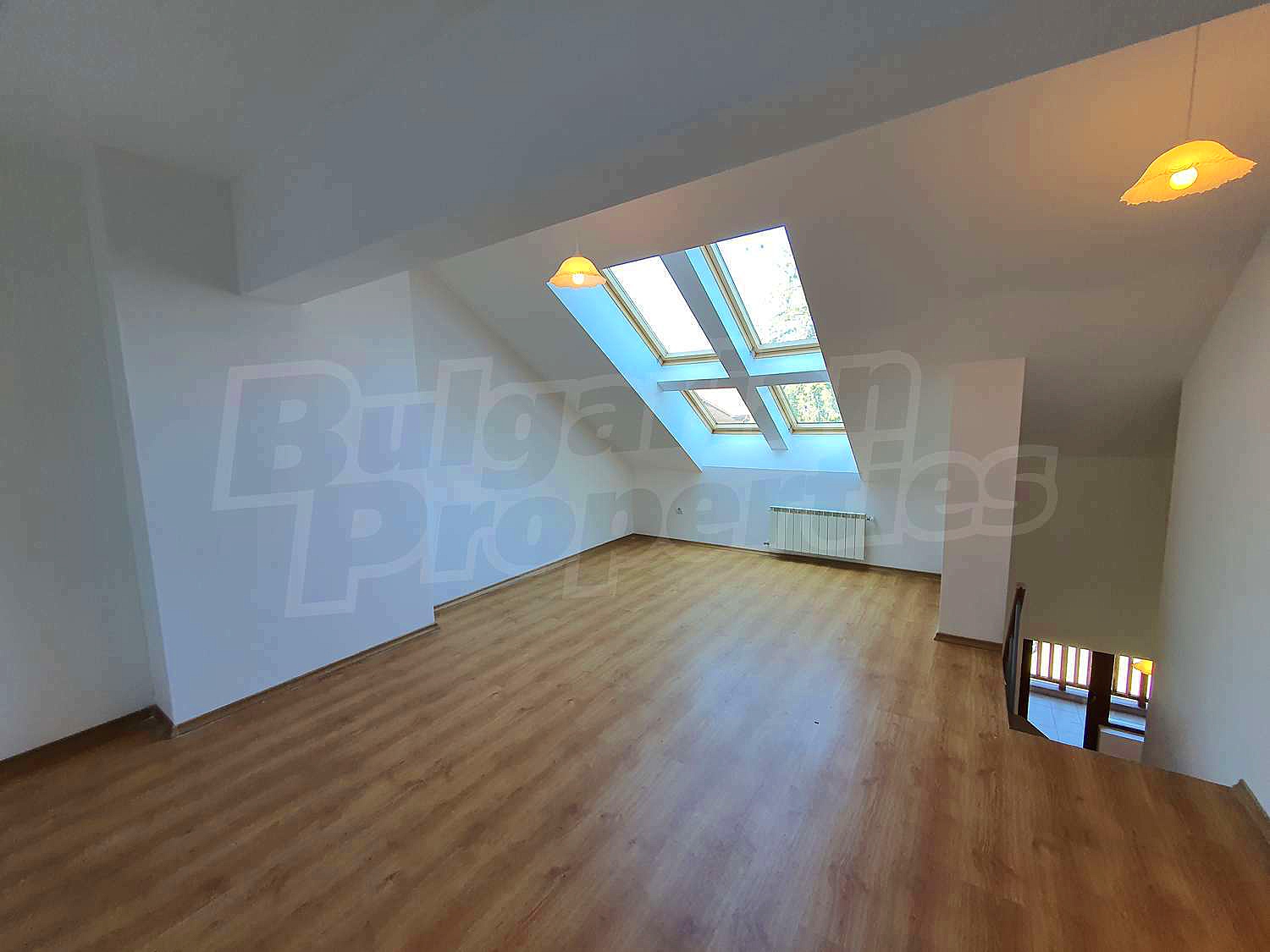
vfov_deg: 89.9
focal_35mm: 13
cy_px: 476
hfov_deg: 106.2
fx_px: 477
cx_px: 635
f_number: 2.2
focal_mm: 1.8
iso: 64
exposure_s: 1/100
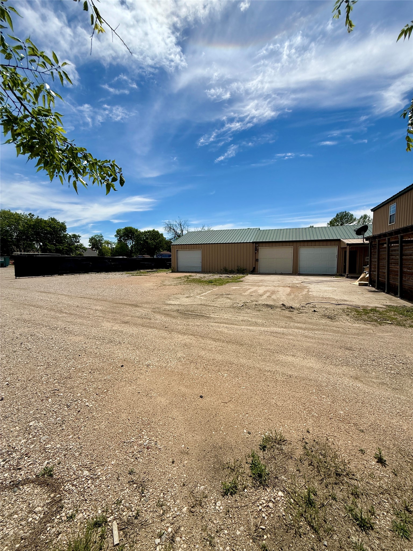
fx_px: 223
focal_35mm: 14
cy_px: 276
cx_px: 206
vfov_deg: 102.1
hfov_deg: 85.7
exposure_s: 1/3460
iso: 50
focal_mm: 2.22
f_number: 2.2
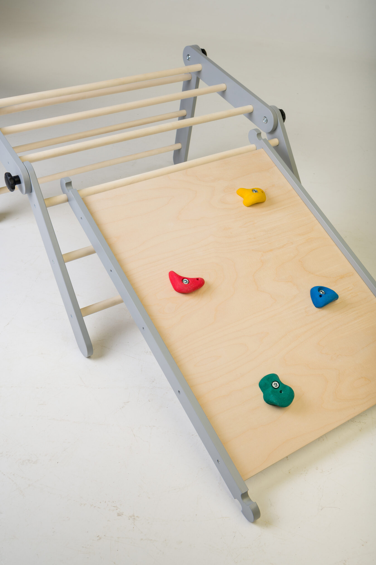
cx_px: 186
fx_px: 565
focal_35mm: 36
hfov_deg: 36.8
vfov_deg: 53.2
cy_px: 280
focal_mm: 35
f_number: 9
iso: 100
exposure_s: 1/200
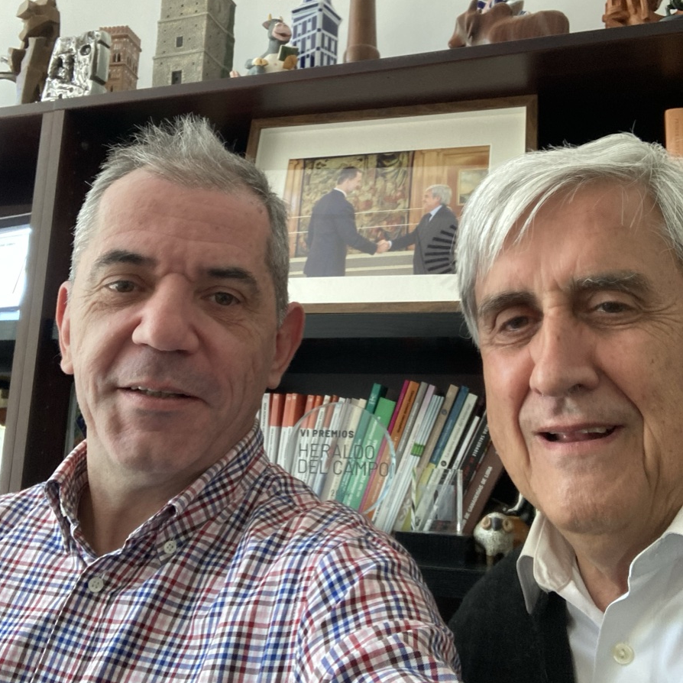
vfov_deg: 43.7
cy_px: 292
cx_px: 339
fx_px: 848
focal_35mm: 38
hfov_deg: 43.9
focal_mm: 2.87
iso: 250
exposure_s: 1/60
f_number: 2.2
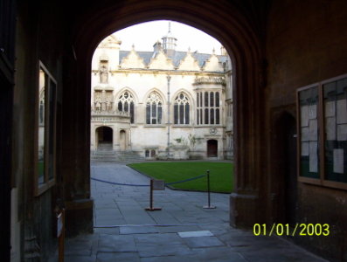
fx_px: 432
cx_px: 174
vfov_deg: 33.7
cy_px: 131
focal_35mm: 43
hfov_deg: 43.7
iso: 100
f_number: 2.73
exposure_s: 1/129
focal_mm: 5.77
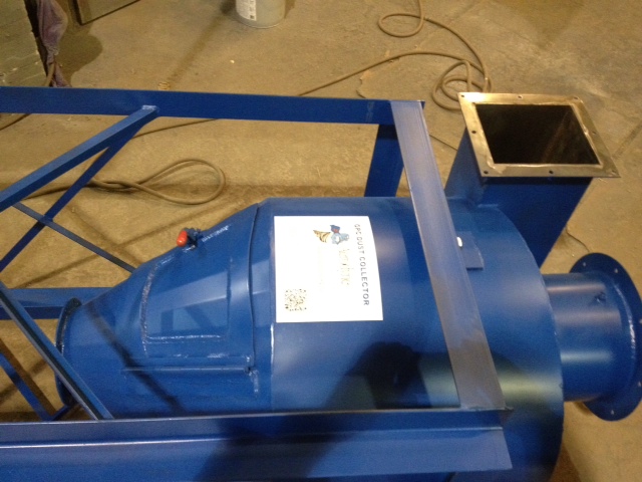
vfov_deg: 40.7
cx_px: 321
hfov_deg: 52.6
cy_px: 241
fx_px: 649
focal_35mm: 35
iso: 500
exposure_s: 1/15
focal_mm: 4.28
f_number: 2.4
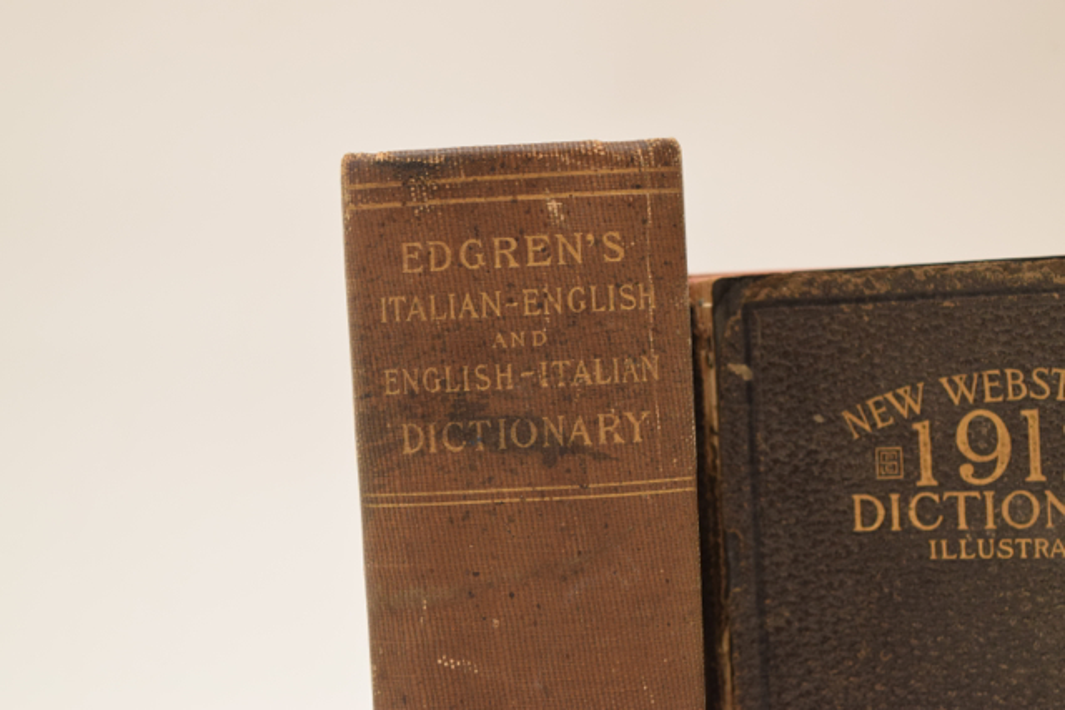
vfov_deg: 16.6
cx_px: 532
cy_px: 355
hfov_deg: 24.6
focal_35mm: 82
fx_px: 2441
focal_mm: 55
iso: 800
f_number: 6.3
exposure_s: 1/125
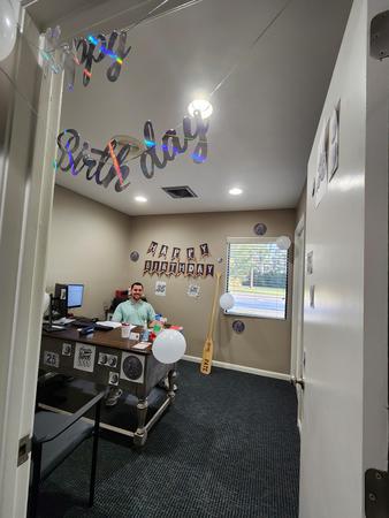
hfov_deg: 90.0
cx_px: 194
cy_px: 259
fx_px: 195
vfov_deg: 106.2
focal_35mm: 13
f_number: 2.2
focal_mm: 2.2
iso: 250
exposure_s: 1/60
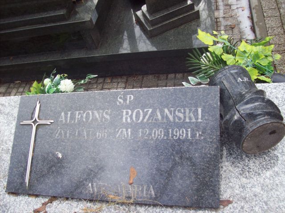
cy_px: 106
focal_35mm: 36
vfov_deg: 39.7
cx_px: 142
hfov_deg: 51.4
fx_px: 296
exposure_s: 1/86.7
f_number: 2.7
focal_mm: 6
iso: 80
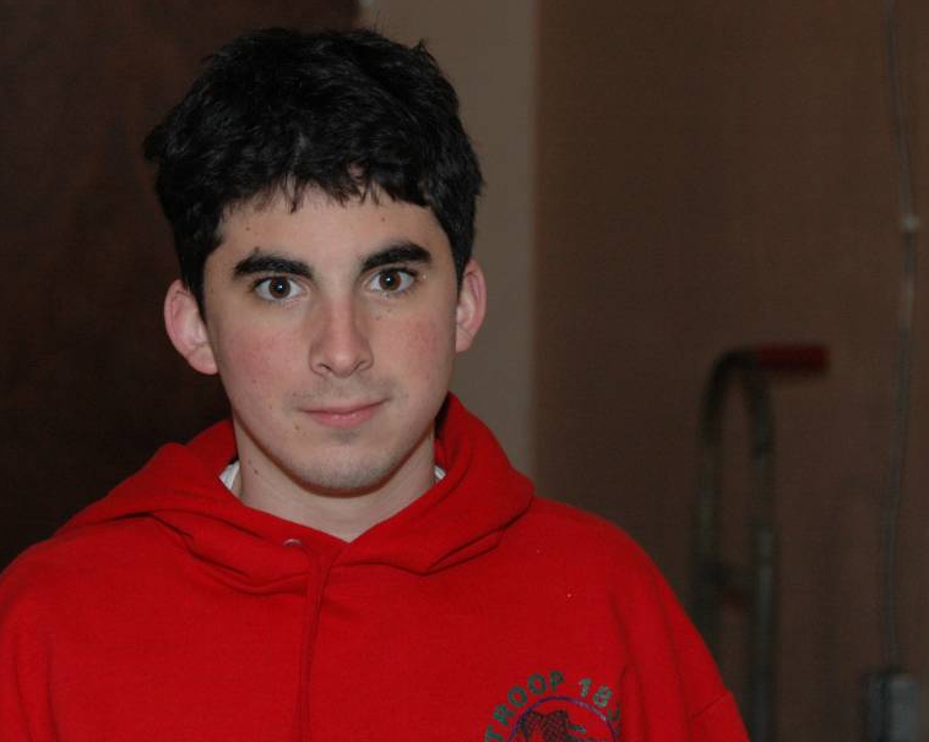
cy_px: 355
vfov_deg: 10.2
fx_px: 4178
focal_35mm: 152
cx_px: 351
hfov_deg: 12.7
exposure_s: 1/60
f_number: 5.3
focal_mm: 80
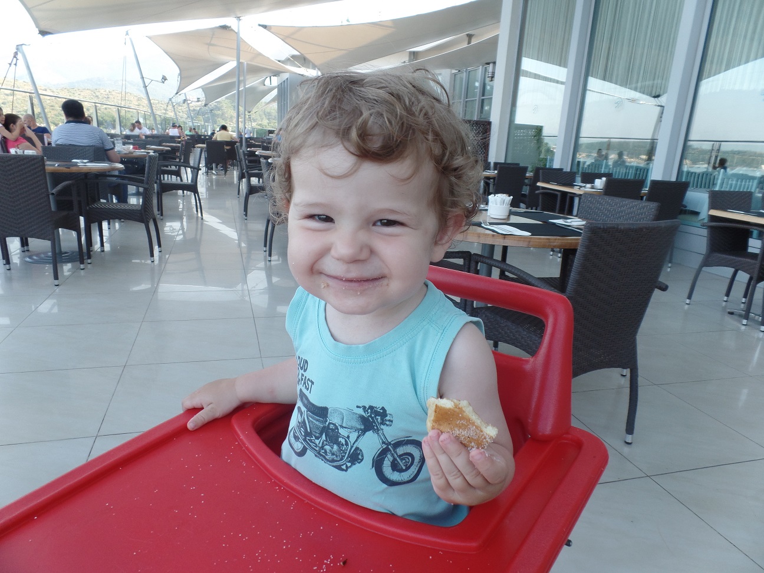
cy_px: 286
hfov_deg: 73.9
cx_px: 382
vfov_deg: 58.9
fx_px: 508
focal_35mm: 23
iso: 80
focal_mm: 4.1
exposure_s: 1/90
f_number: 3.5
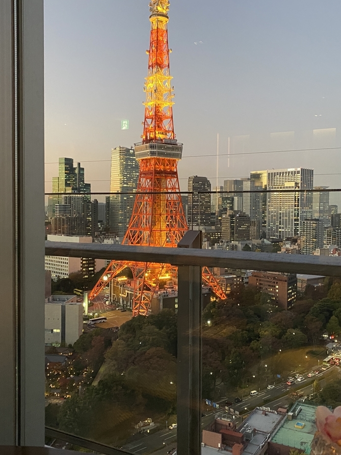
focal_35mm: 35
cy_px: 227
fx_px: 459
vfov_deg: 52.6
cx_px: 190
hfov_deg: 40.7
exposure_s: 1/50
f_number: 1.8
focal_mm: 4.25
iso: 500
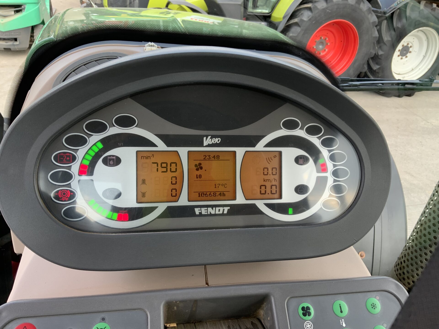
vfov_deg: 48.2
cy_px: 164
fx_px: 368
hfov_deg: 61.7
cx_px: 220
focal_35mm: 29
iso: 20
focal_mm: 3
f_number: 1.8
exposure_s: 1/122
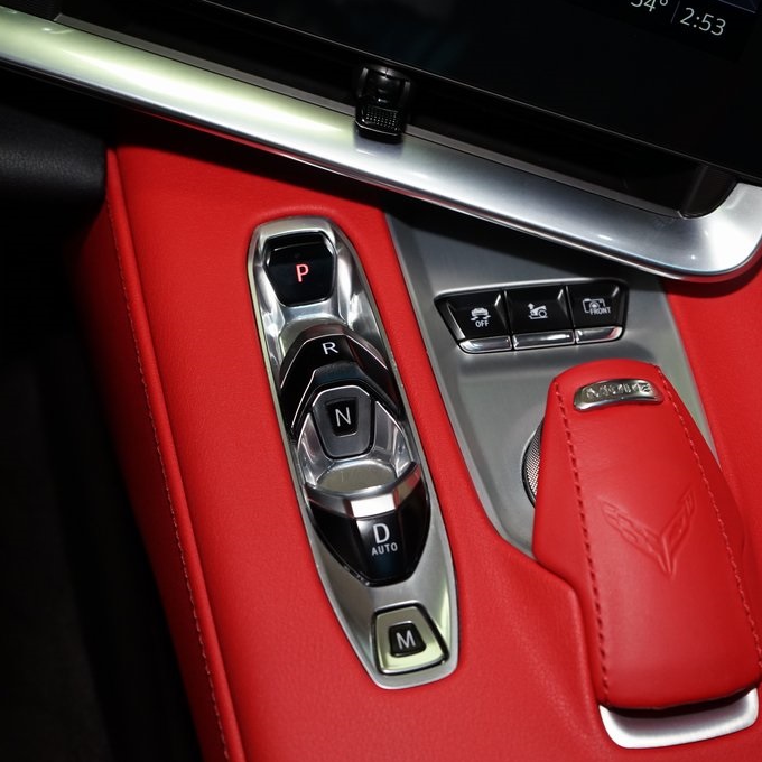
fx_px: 1370
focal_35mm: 55
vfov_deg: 31.1
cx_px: 493
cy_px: 380
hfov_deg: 30.9
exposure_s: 1/30
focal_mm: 43
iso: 1600
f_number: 5.6
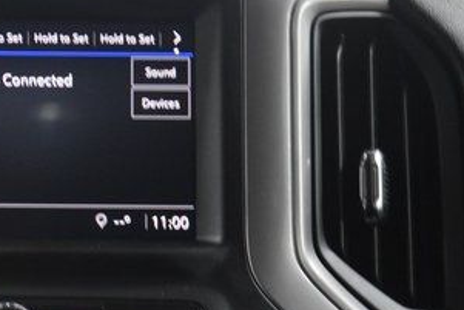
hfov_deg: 9.2
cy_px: 141
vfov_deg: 6.2
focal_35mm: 223
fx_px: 2875
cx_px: 2
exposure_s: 1/20
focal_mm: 70
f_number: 4.5
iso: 3200
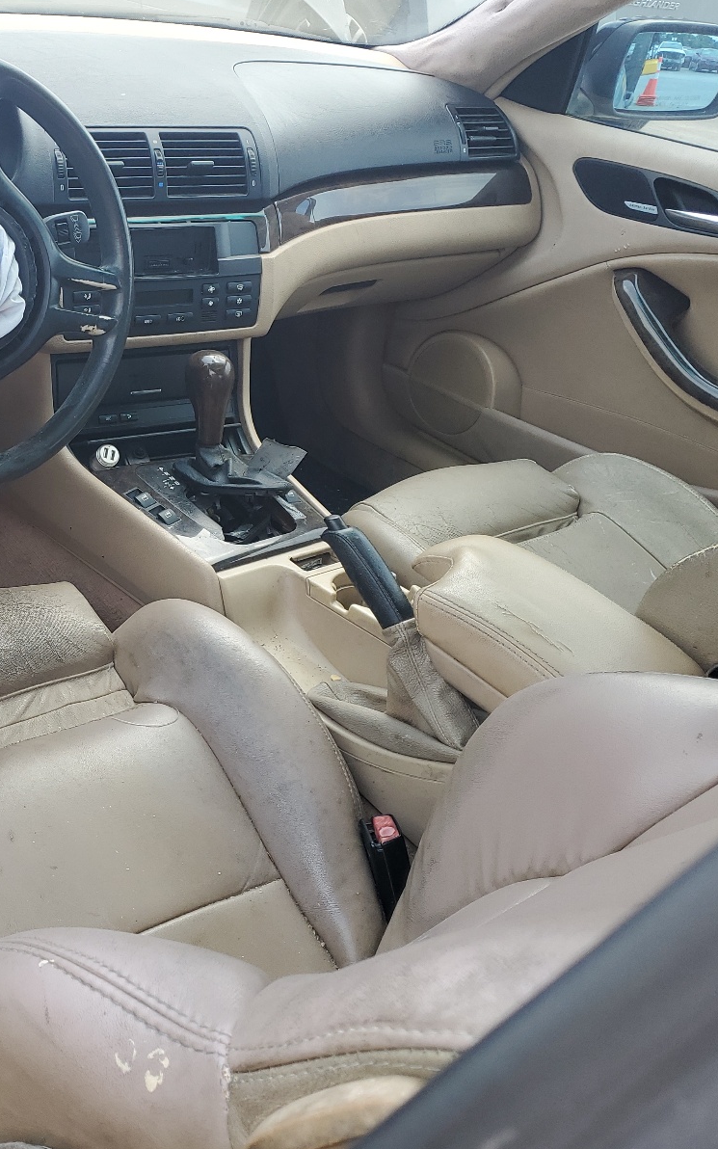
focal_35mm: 37
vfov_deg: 52.7
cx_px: 50
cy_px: 574
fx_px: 1158
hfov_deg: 32.4
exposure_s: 1/333
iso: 50
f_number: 1.5
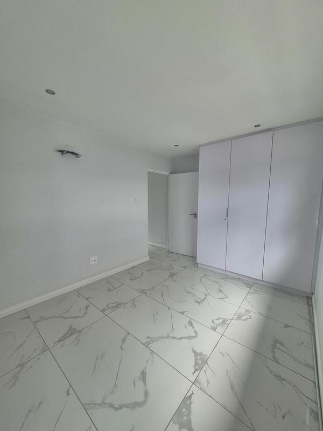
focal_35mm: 13
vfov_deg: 106.2
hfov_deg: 89.9
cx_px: 162
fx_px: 162
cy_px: 216
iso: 64
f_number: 2.2
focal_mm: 1.74
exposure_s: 1/100
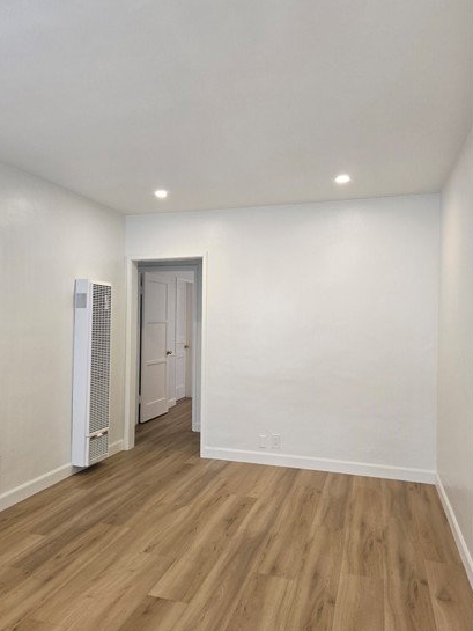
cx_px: 200
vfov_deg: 65.3
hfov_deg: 51.2
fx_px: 492
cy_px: 311
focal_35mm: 27
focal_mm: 6.3
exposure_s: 1/120
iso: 160
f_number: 1.7
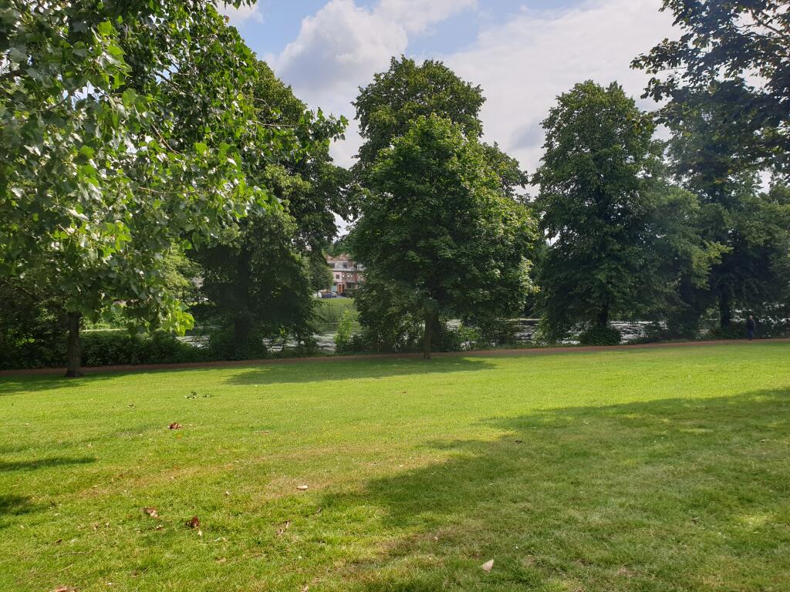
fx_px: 593
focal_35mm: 26
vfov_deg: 53.1
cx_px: 395
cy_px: 296
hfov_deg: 67.3
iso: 50
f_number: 2.4
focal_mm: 4.3
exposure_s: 1/2146
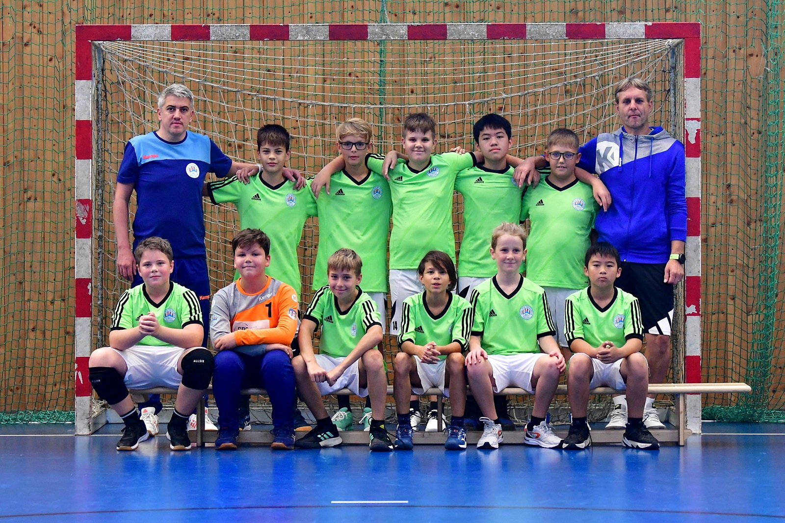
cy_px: 262
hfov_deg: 17.5
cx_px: 392
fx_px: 2551
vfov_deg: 11.7
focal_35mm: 117
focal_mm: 78
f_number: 2.8
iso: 2000
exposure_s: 1/400
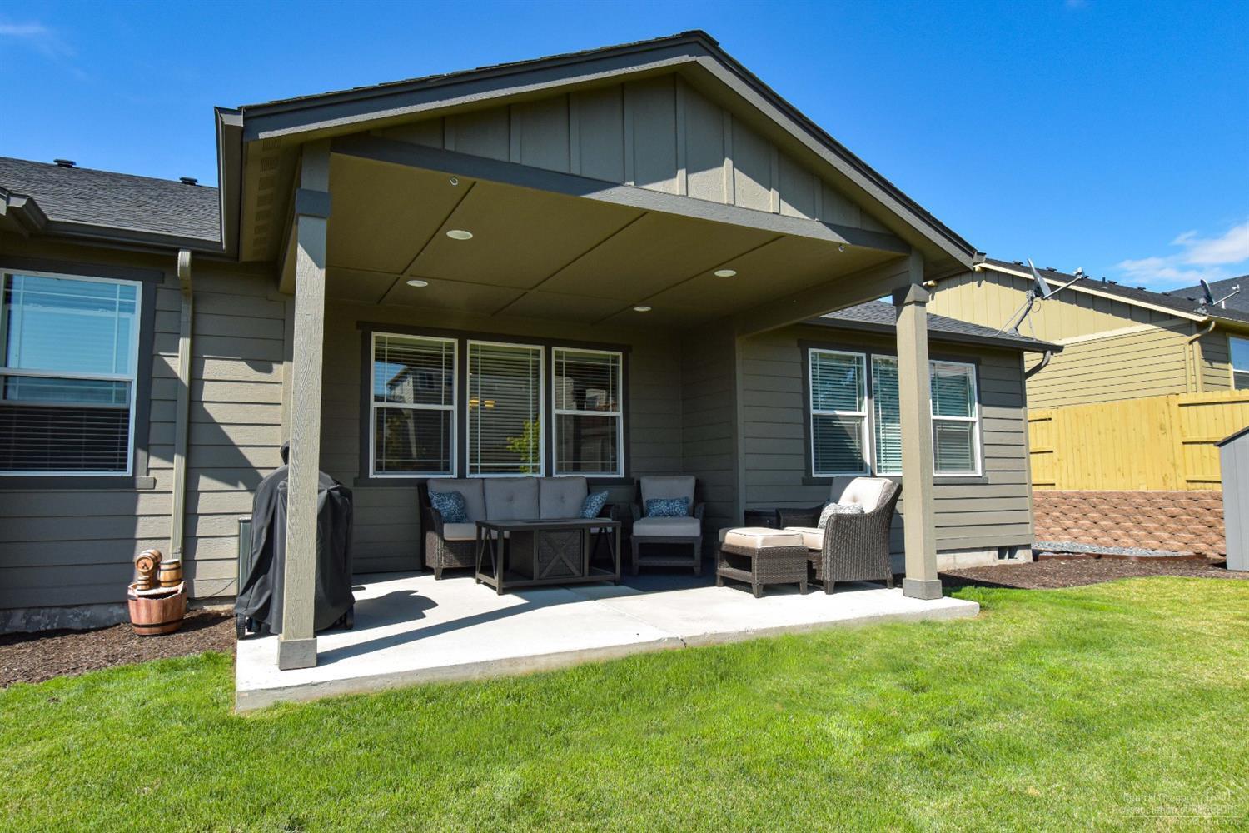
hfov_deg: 81.2
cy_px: 416
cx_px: 624
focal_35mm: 21
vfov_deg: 59.5
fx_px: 729
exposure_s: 1/640
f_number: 13
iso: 800
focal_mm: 14
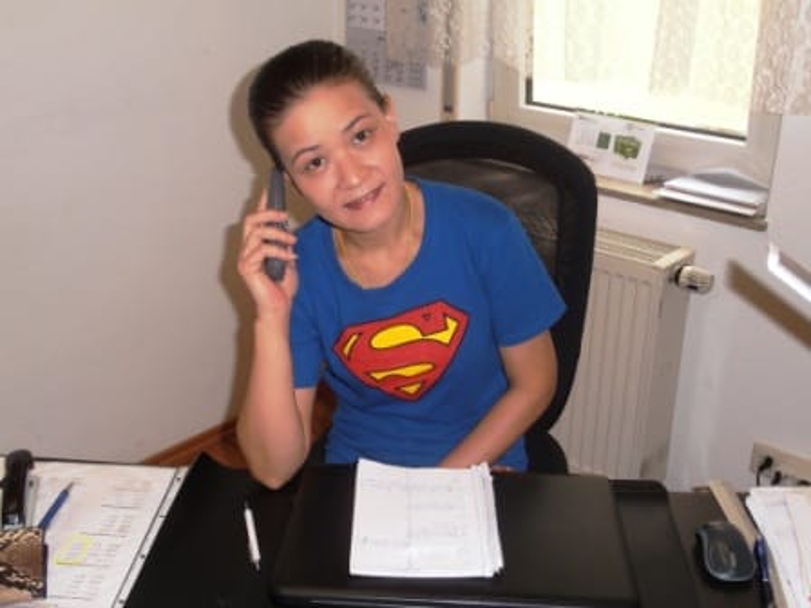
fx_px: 937
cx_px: 406
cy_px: 304
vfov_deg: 36.0
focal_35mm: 40
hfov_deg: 46.8
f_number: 3.9
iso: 125
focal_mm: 7.15
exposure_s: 1/40
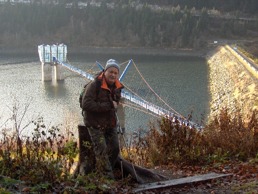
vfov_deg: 32.9
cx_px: 129
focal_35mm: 44
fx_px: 328
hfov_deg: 42.9
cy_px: 97
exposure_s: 1/182
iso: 100
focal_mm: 9
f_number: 2.9
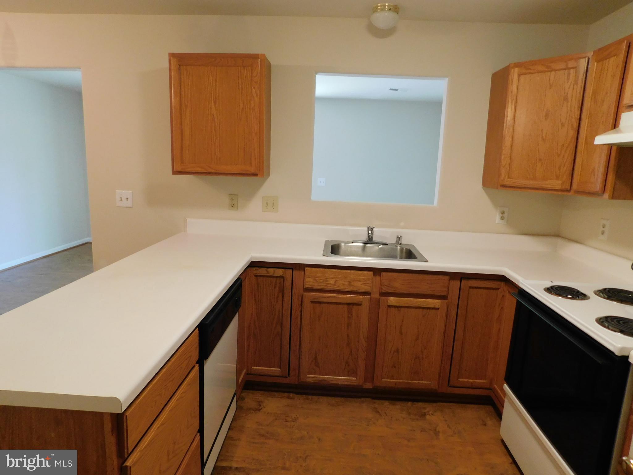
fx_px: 421
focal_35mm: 23
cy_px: 238
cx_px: 316
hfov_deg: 73.9
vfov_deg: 58.9
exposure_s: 1/30
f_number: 3
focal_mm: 4
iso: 320
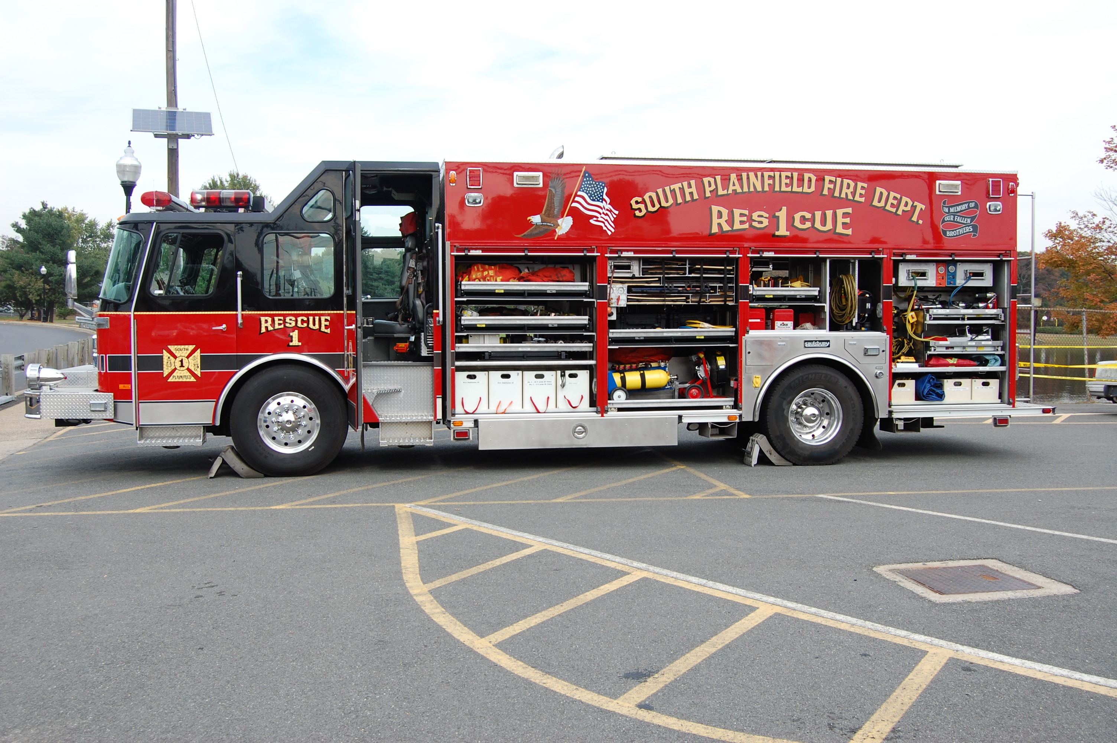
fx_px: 1116
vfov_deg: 36.8
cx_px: 558
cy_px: 372
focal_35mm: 36
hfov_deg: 53.2
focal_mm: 24
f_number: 8
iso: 200
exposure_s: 1/250
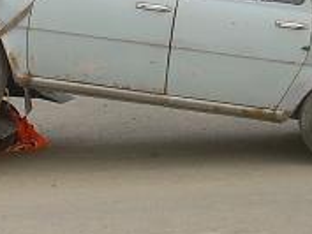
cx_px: 2
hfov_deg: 15.8
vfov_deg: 12.1
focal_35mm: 122
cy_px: 55
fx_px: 1100
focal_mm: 6.3
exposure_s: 1/177
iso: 50
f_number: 2.8
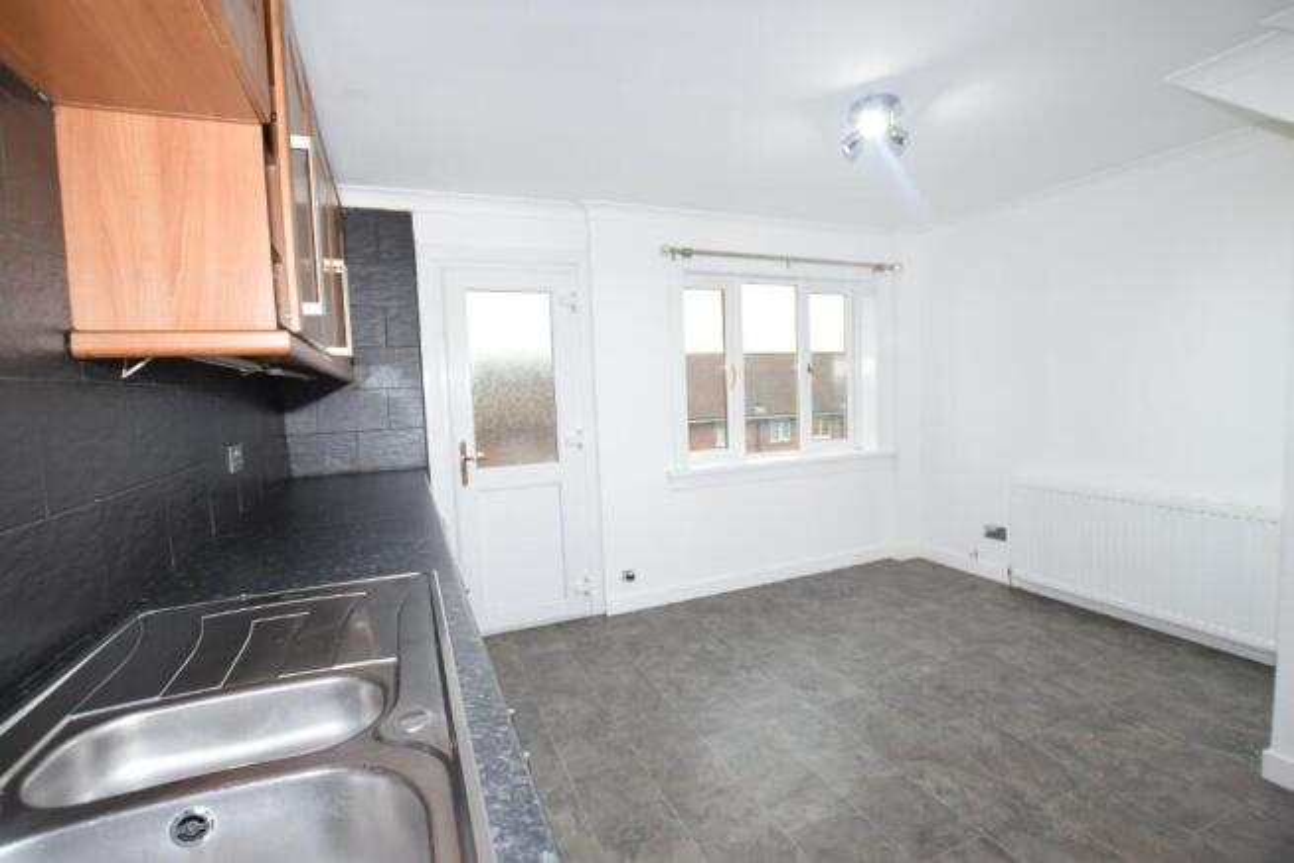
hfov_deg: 95.0
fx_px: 593
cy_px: 432
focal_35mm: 16
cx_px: 647
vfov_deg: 72.1
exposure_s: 1/60
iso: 500
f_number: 4
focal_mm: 11
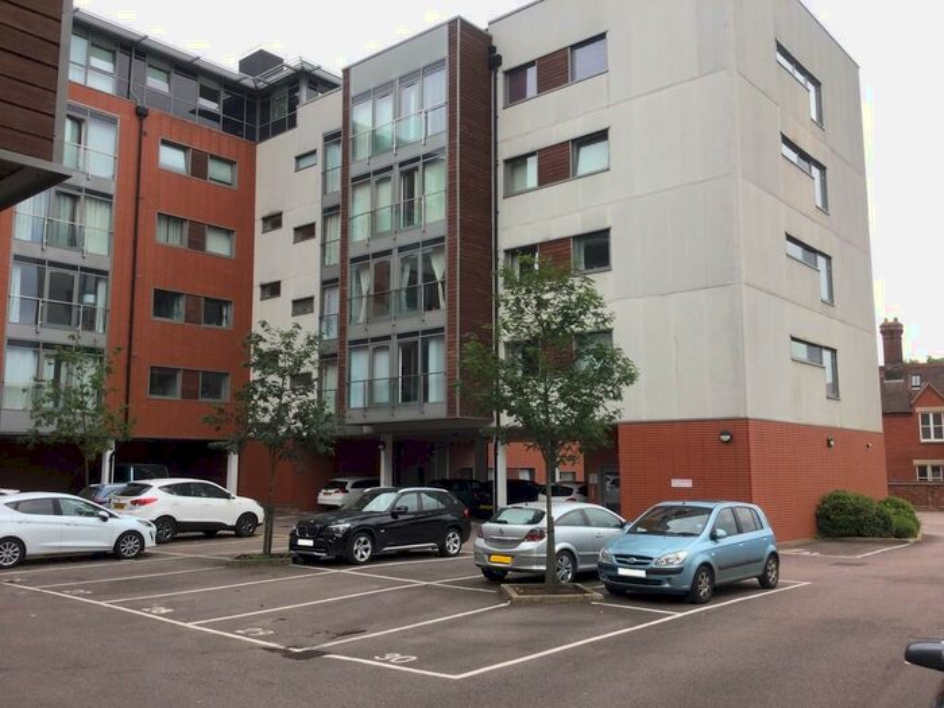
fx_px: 845
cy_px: 354
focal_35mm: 31
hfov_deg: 58.4
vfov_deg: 45.4
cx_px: 472
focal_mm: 3.3
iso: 25
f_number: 2.4
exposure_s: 1/226
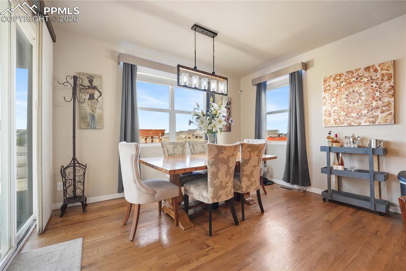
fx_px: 158
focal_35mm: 14
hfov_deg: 104.2
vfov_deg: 81.2
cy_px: 136
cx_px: 203
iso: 800
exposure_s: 1/8
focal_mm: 14
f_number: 9
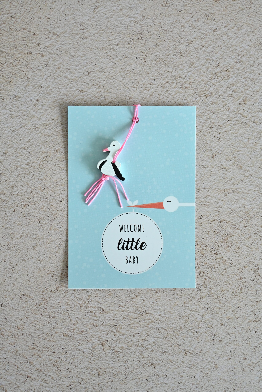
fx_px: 475
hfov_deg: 30.9
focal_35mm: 44
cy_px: 196
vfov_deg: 45.0
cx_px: 131
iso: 800
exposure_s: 1/50
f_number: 4.8
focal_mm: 29
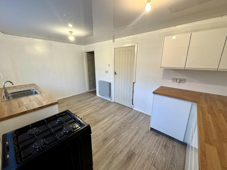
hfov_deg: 102.1
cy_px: 85
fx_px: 92
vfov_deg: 85.7
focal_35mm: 14
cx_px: 114
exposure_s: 1/50
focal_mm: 2.22
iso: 200
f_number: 2.2
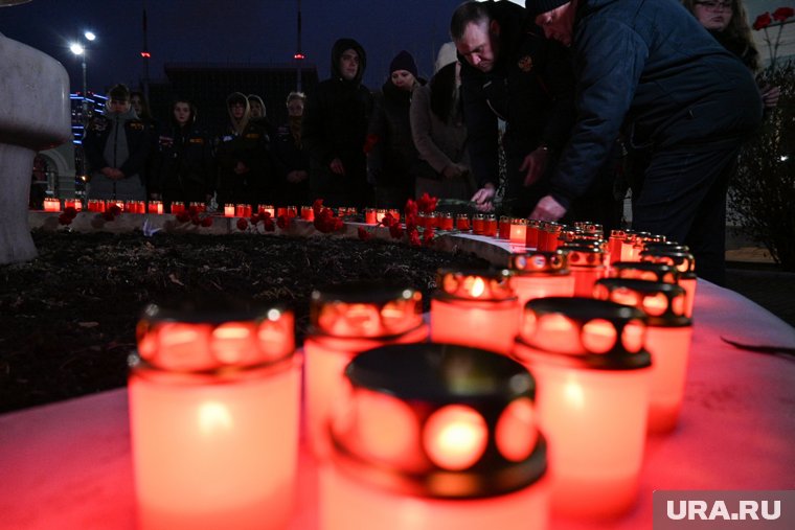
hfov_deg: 73.7
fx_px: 530
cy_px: 265
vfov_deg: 53.2
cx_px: 398
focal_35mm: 24
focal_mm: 16
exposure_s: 1/60
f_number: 4
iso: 1600
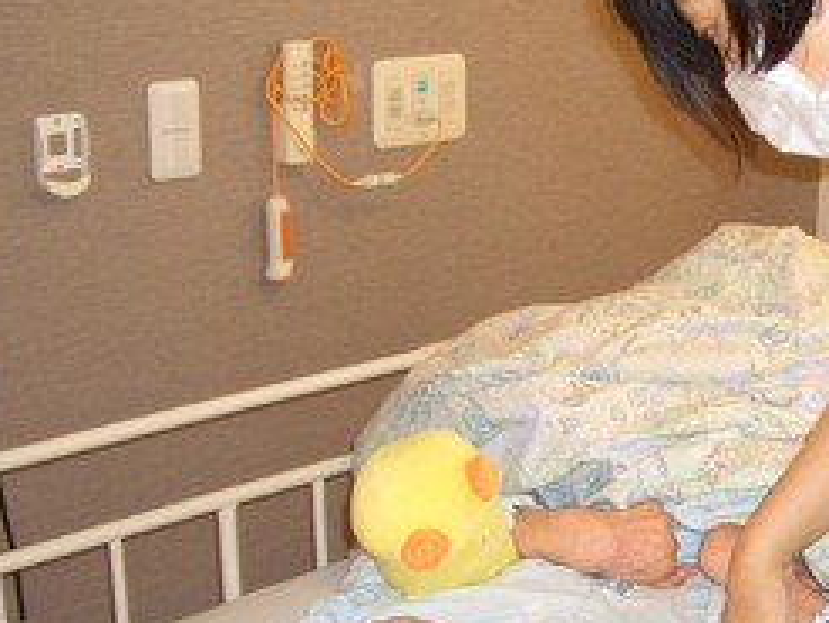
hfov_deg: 26.4
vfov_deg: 20.7
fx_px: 1702
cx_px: 755
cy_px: 349
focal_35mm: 71
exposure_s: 1/60
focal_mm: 5.8
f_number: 2.6
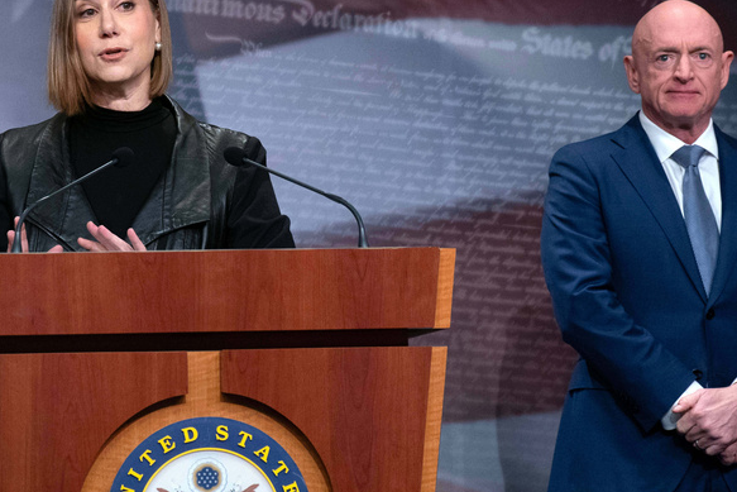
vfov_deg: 11.2
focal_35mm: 123
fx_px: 2519
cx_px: 210
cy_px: 275
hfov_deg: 16.6
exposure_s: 1/400
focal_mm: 70
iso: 2500
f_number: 4.5
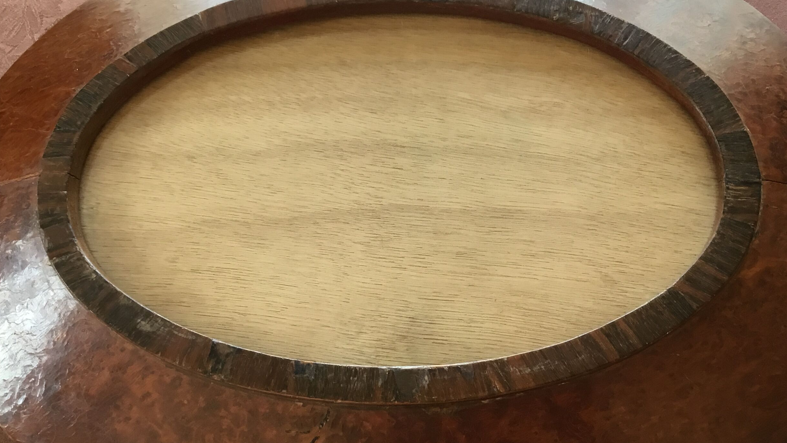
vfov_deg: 26.5
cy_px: 208
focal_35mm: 45
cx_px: 417
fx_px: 939
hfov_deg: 45.4
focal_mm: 3.3
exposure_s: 1/33
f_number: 2.4
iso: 64
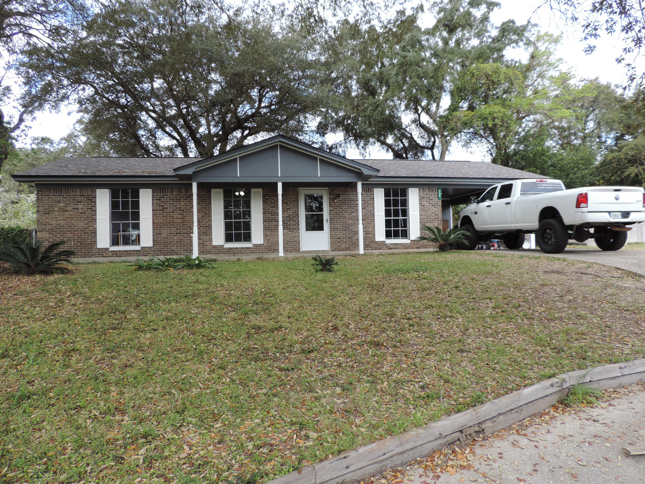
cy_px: 242
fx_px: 447
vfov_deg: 56.8
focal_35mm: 24
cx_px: 322
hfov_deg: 71.6
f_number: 3
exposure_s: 1/250
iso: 80
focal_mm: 4.3
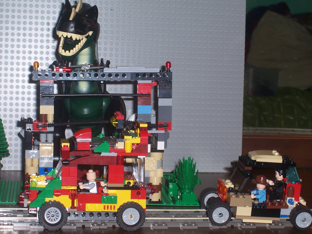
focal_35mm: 102
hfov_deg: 19.3
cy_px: 117
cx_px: 156
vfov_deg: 14.5
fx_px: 919
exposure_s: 1/90
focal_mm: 16.8
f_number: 4.6
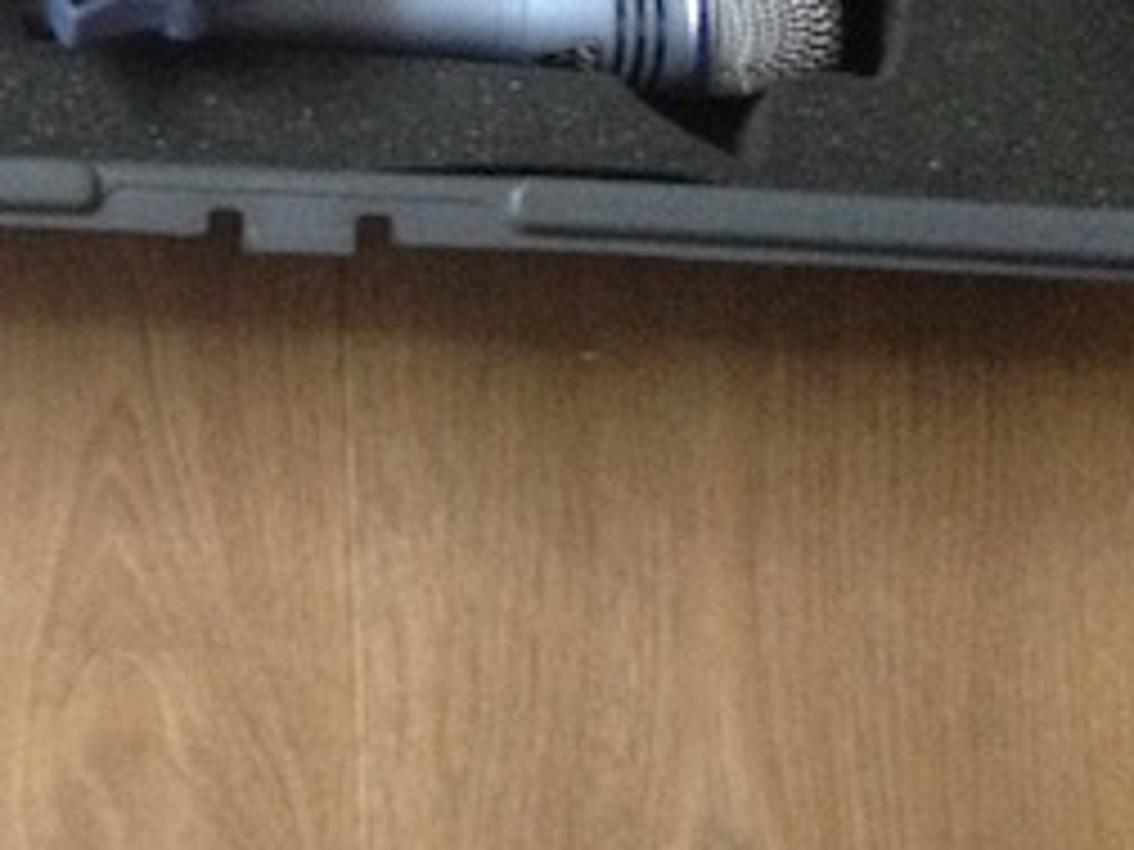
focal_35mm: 142
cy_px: -540
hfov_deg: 13.0
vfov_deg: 10.0
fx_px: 4652
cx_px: -648
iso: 320
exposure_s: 1/20
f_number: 2.4
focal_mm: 4.28
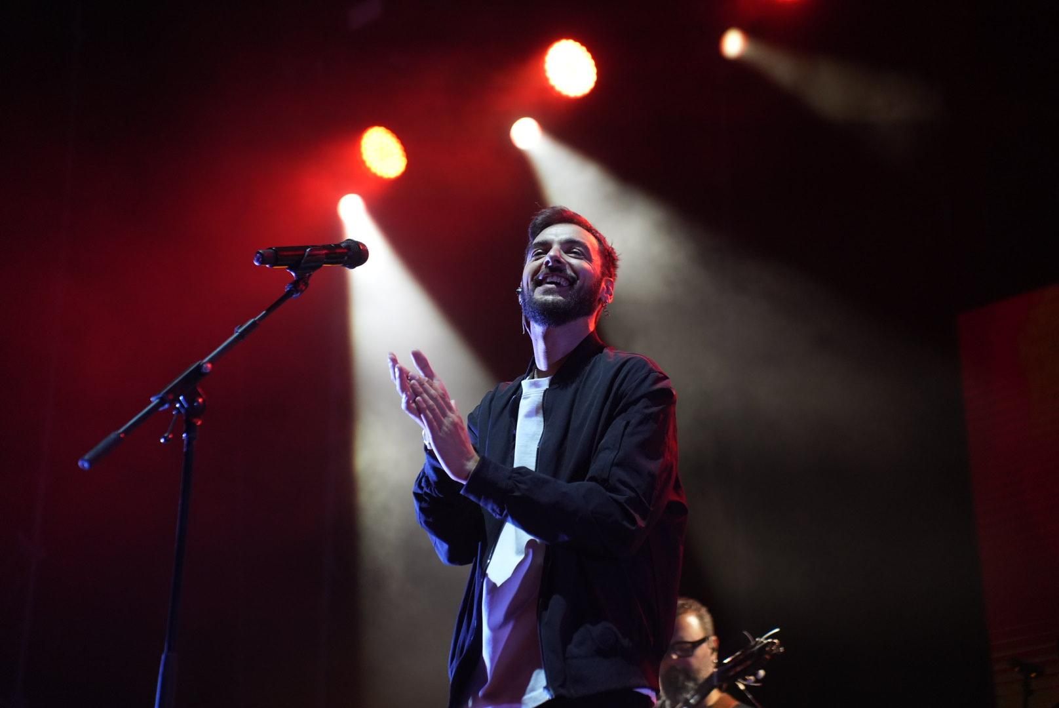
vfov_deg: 18.2
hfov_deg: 27.0
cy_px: 354
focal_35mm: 75
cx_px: 530
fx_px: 2208
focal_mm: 75
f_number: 2.8
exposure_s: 1/800
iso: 3200
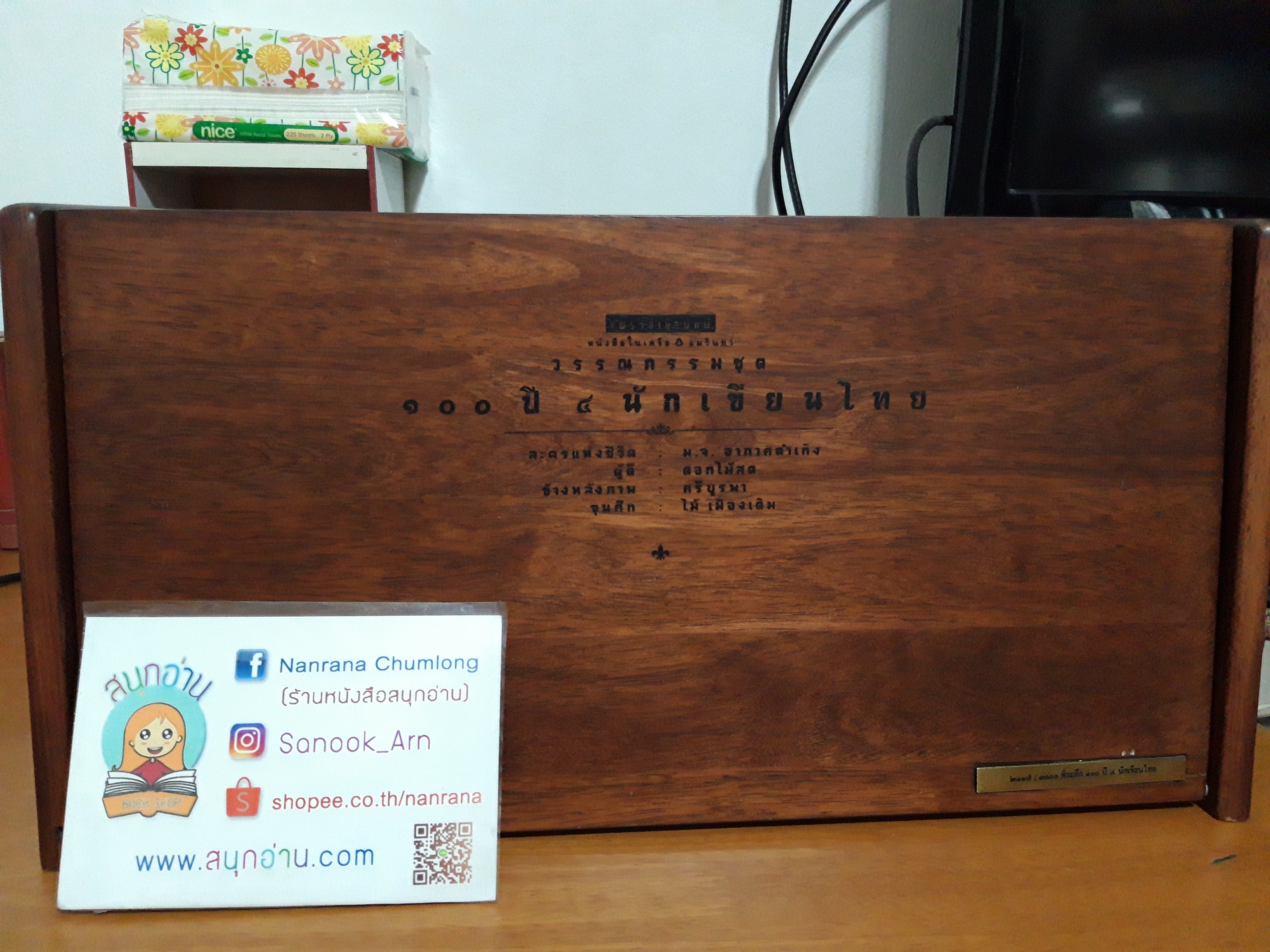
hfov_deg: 67.3
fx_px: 954
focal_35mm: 26
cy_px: 476
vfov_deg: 53.1
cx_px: 635
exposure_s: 1/25
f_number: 1.7
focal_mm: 3.93
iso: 640
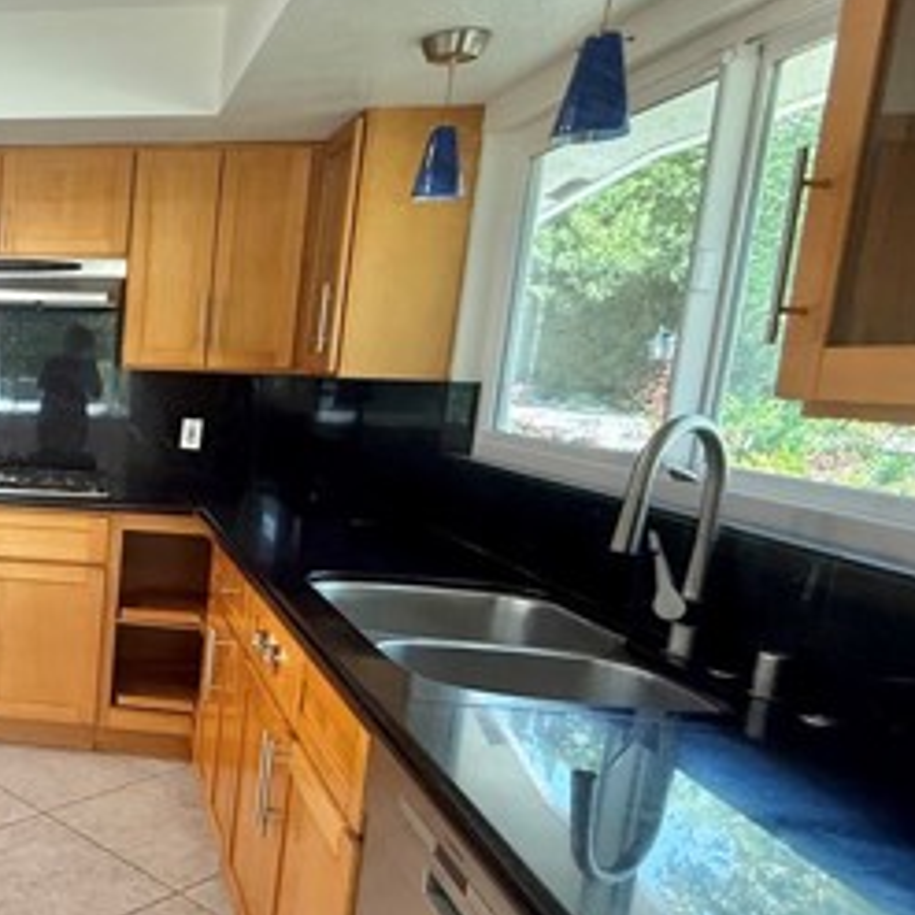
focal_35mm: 32
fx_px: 957
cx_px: -111
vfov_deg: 51.0
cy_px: 511
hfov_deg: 40.4
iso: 250
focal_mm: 2.22
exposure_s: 1/120
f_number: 2.2
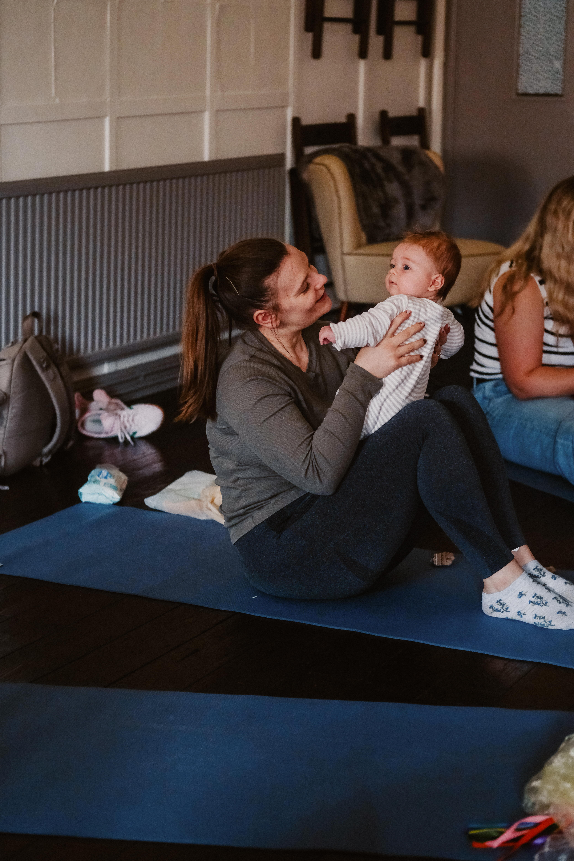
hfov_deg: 18.2
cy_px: 430
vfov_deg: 27.0
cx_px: 287
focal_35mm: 75
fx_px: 1794
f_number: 2
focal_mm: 50
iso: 2500
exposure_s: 1/150
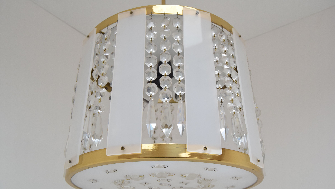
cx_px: 167
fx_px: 324
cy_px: 101
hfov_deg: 54.6
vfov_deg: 32.4
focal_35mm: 37
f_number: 5
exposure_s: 1/100
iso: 1600
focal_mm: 23
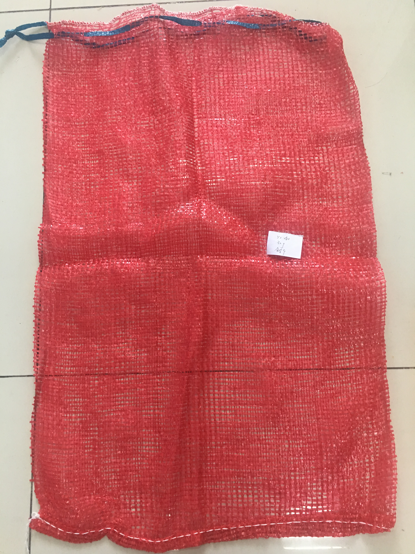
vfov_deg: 61.7
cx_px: 208
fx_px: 464
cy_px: 277
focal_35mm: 29
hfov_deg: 48.2
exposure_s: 1/17
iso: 80
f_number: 2.2
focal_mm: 4.15
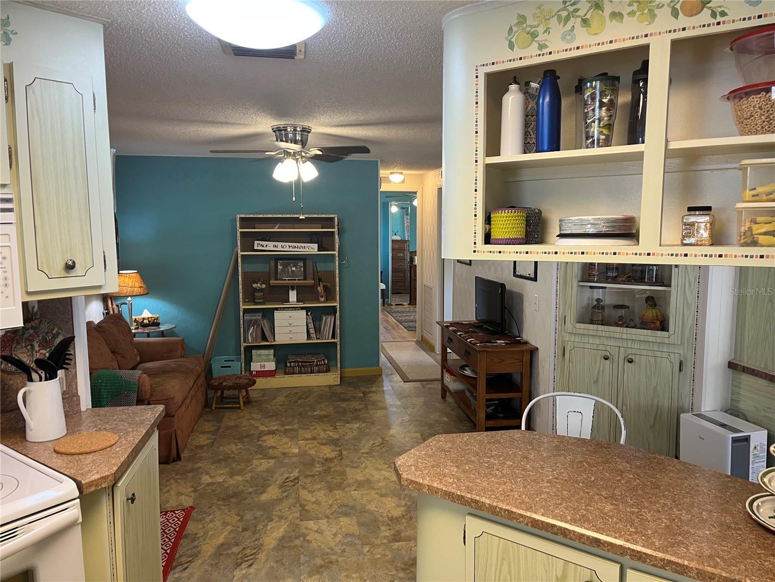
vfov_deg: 53.1
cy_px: 291
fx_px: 582
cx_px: 388
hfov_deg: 67.3
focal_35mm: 26
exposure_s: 1/60
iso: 100
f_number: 1.6
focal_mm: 5.1
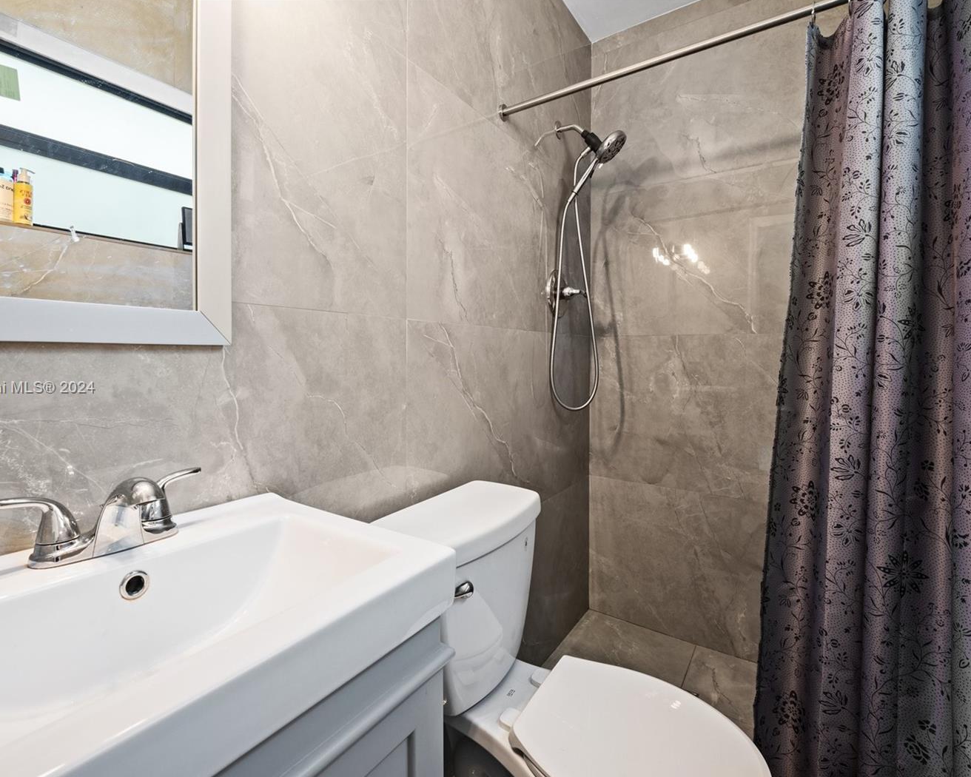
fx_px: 460
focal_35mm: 16
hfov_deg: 92.9
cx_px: 450
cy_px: 389
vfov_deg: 80.4
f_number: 8
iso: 200
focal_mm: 14
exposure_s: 1/3
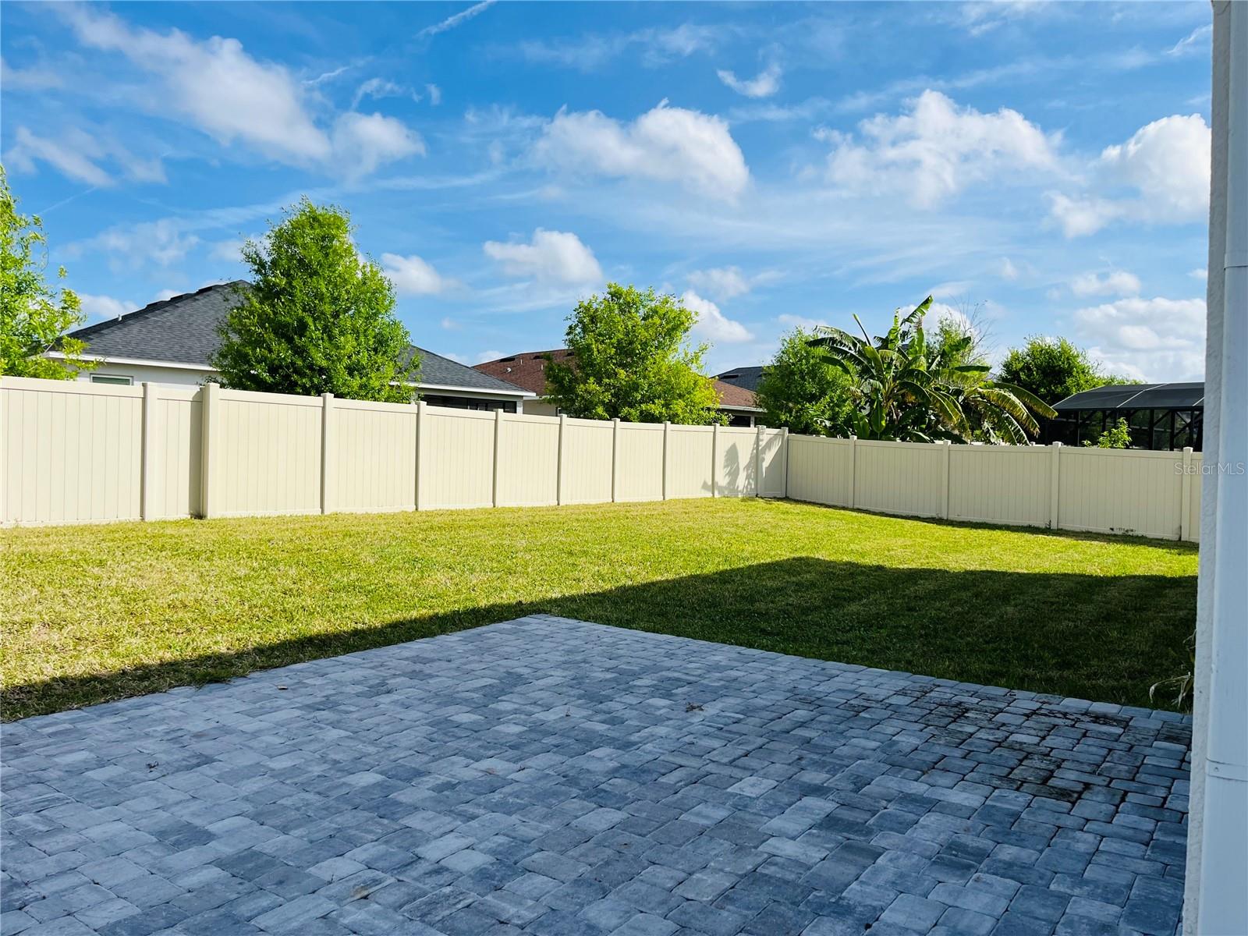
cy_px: 468
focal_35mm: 26
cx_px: 624
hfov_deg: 67.3
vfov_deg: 53.1
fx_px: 937
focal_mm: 5.1
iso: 50
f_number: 1.6
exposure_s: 1/5076
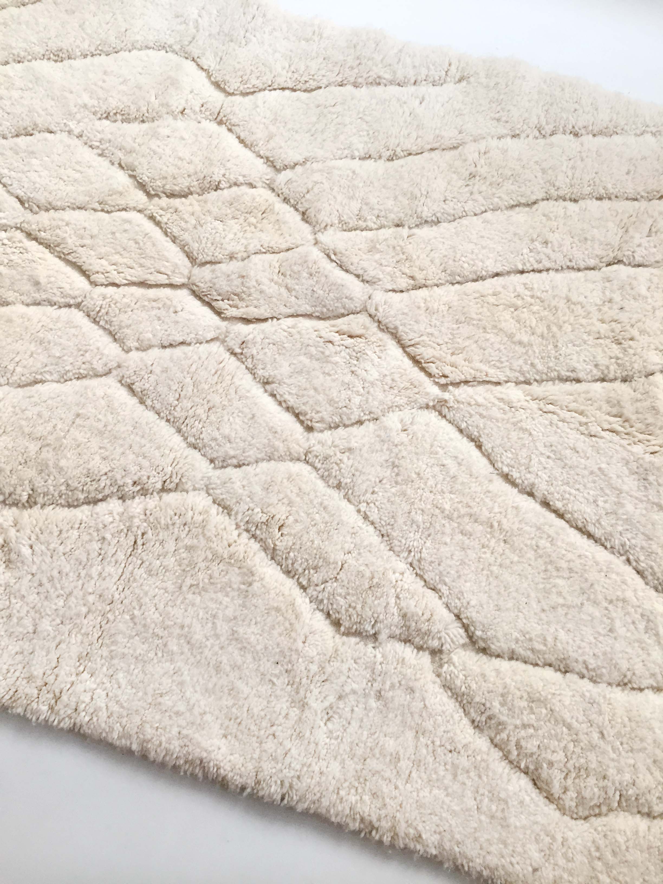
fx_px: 741
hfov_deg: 48.2
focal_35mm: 29
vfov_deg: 61.7
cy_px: 442
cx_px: 332
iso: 64
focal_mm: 4.15
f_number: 2.2
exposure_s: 1/33
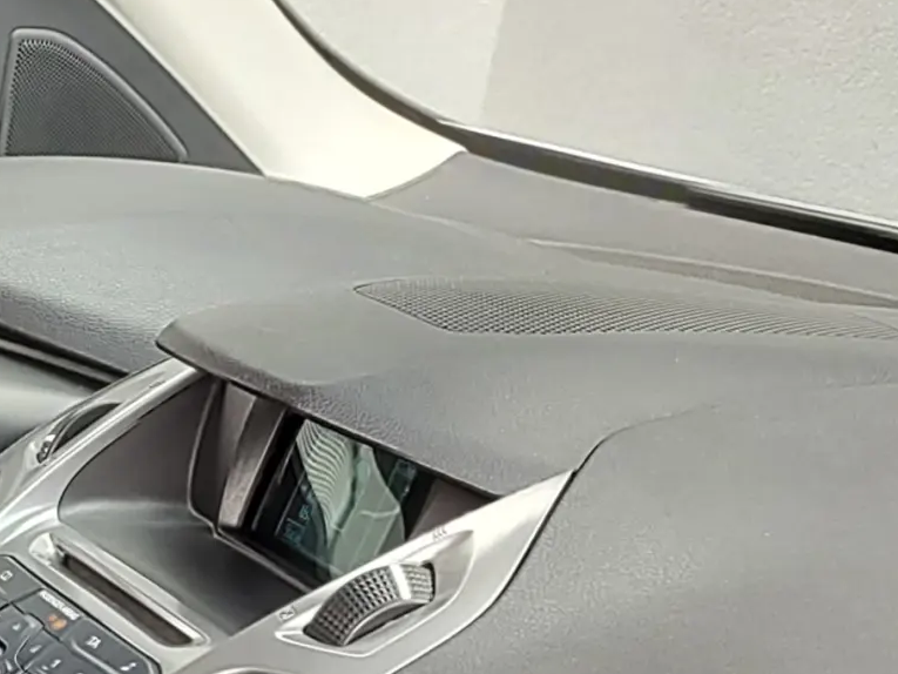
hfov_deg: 18.2
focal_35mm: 97
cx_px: -414
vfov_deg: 13.1
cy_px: 1380
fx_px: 2517
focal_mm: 5.56
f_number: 1.8
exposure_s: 1/182
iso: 100
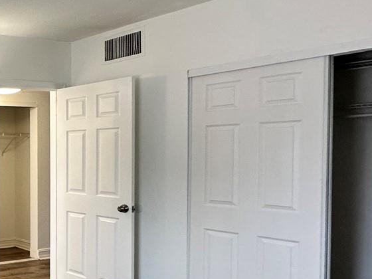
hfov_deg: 31.0
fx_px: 430
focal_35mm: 40
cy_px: 163
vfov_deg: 35.9
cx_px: -154
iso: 160
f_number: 2.2
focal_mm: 2.22
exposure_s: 1/120
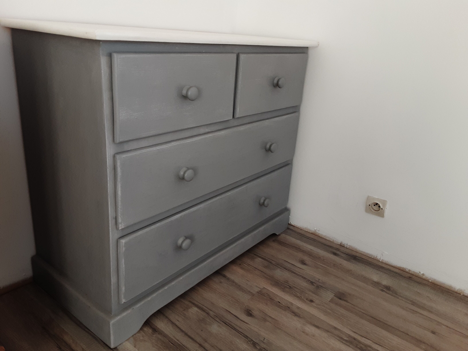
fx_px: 379
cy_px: 176
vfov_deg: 49.7
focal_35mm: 28
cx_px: 234
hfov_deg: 63.4
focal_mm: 2.9
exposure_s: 1/50
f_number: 1.9
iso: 50
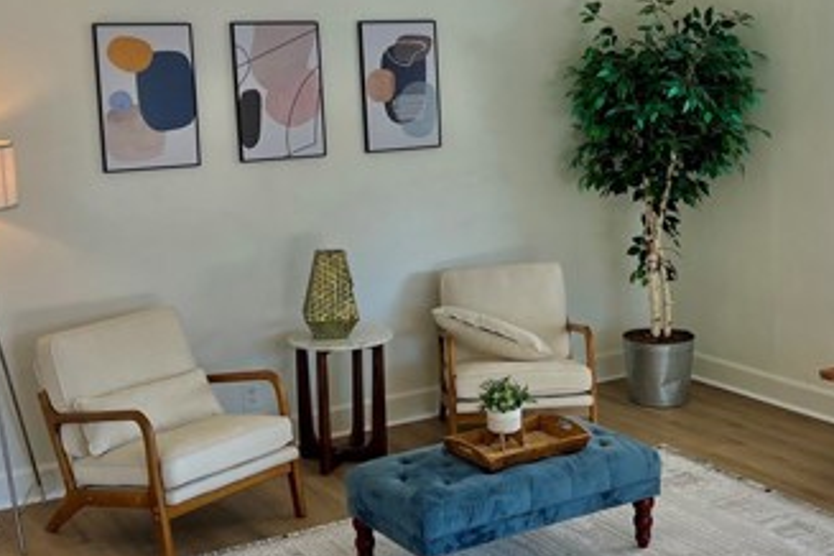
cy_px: 212
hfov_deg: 37.4
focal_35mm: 53
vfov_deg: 25.4
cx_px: 497
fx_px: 1228
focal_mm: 5.7
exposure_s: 1/120
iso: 32
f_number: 1.5
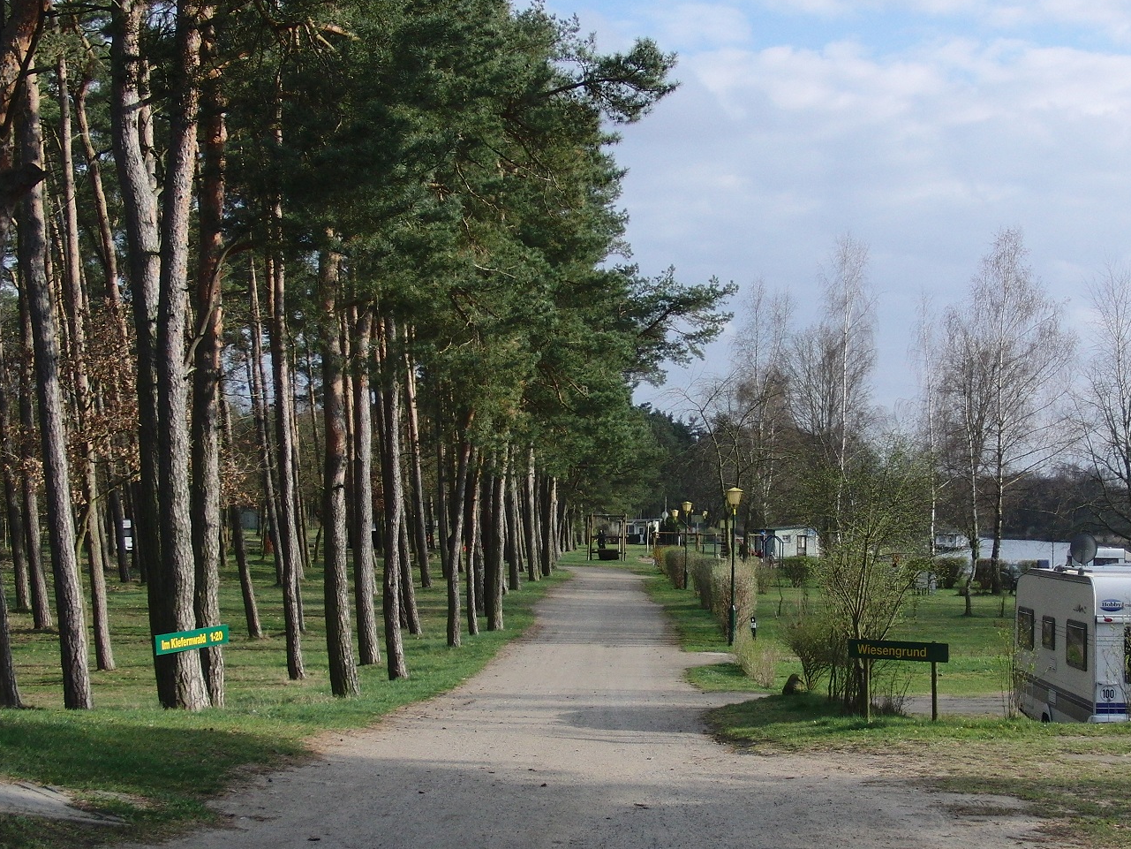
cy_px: 492
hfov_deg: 33.2
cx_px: 660
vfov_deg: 25.2
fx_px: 1895
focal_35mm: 58
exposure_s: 1/640
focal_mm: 7.54
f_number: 3.7
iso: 100
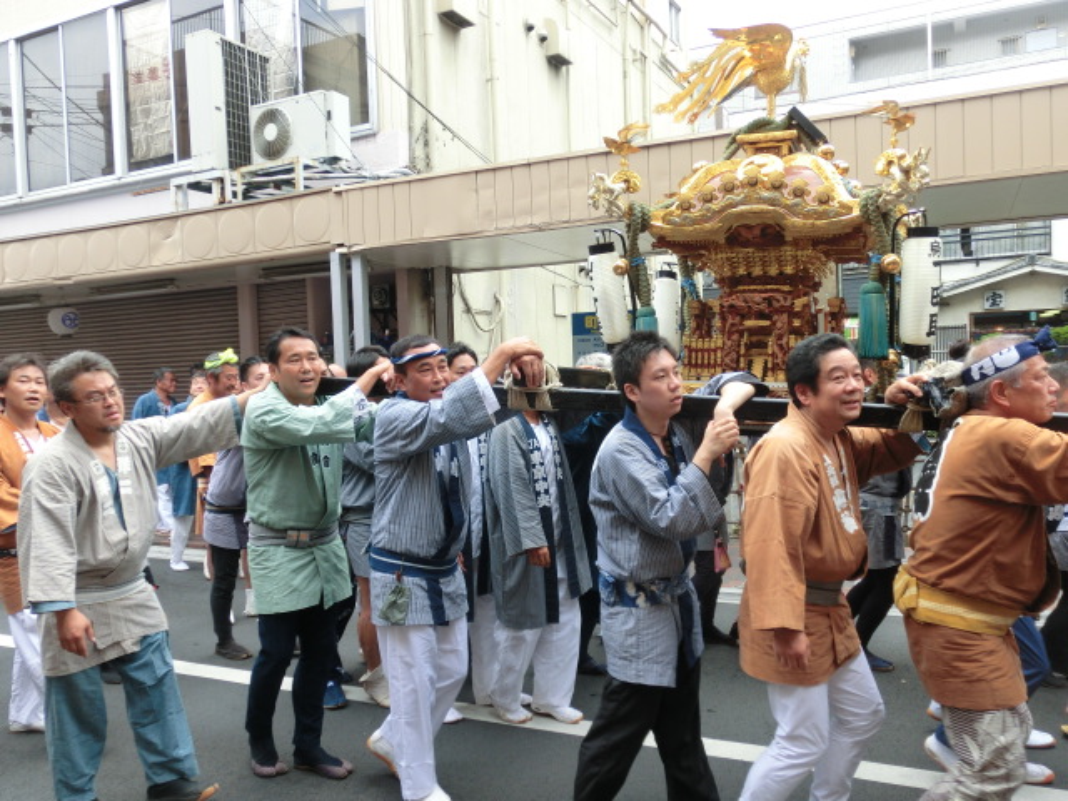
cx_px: 534
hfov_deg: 63.4
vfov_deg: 49.7
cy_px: 400
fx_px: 864
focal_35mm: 28
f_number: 3
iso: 100
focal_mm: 5
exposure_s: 1/200
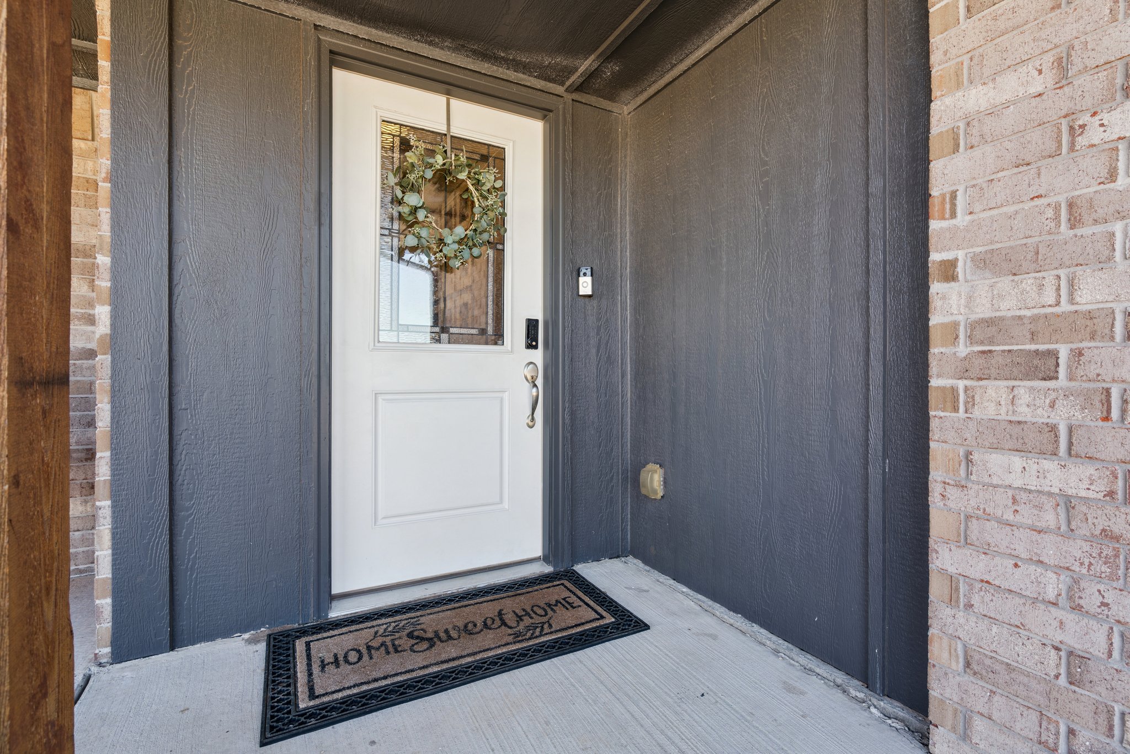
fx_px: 502
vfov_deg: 73.8
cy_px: 377
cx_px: 565
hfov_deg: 96.7
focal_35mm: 16
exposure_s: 1/60
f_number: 7.1
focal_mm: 16
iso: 200
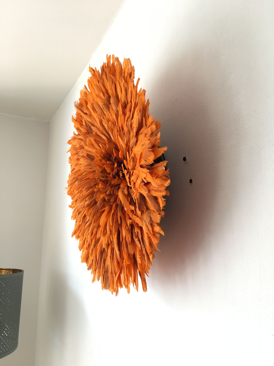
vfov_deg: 61.7
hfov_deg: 48.2
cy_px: 183
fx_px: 306
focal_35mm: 29
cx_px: 137
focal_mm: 4.15
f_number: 2.2
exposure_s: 1/17
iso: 40
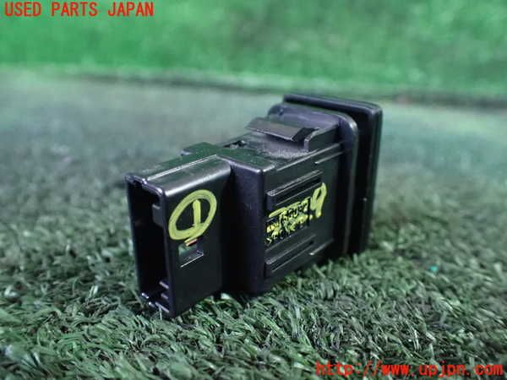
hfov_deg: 60.0
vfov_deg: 46.8
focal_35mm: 30
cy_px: 190
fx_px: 439
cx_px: 254
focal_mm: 5.4
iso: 1600
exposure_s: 1/30
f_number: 2.3
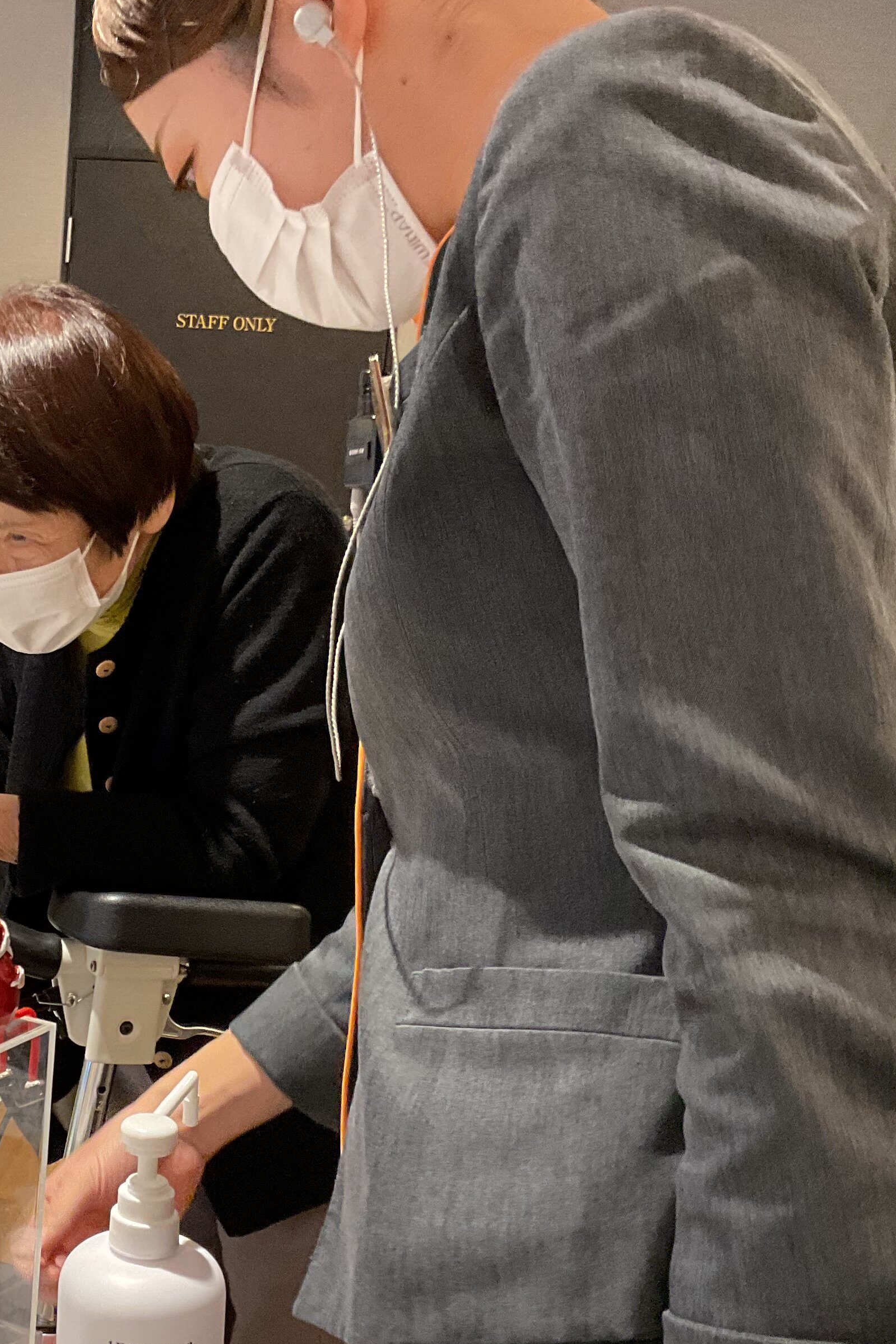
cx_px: 44
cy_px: 802
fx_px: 1904
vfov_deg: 38.7
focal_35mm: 51
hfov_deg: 25.4
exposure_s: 1/50
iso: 160
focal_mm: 3
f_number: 1.8
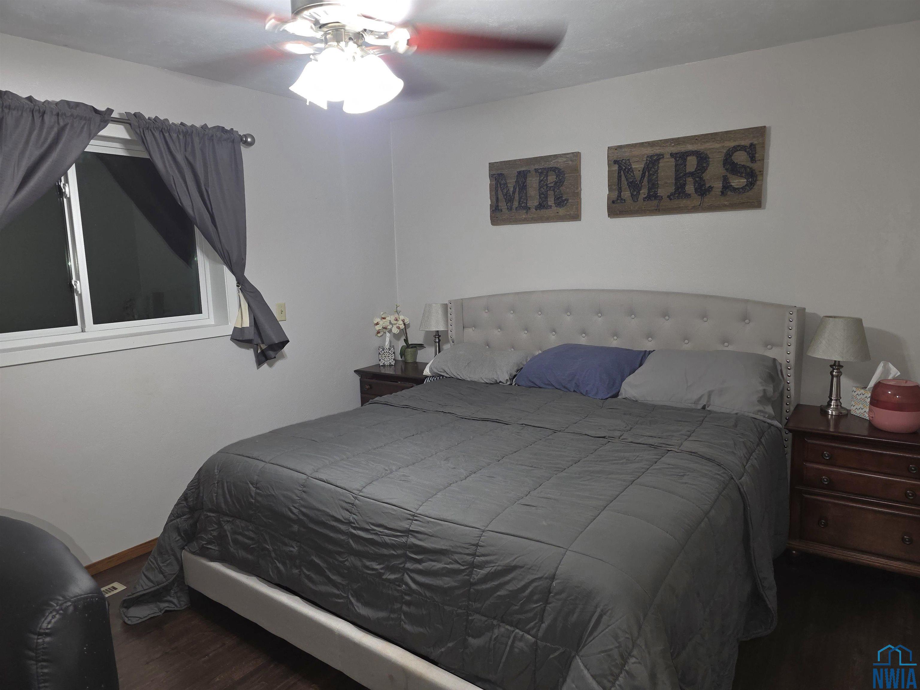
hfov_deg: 73.9
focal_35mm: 23
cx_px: 460
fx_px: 611
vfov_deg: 58.9
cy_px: 345
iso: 160
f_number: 1.7
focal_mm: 6.3
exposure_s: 1/24
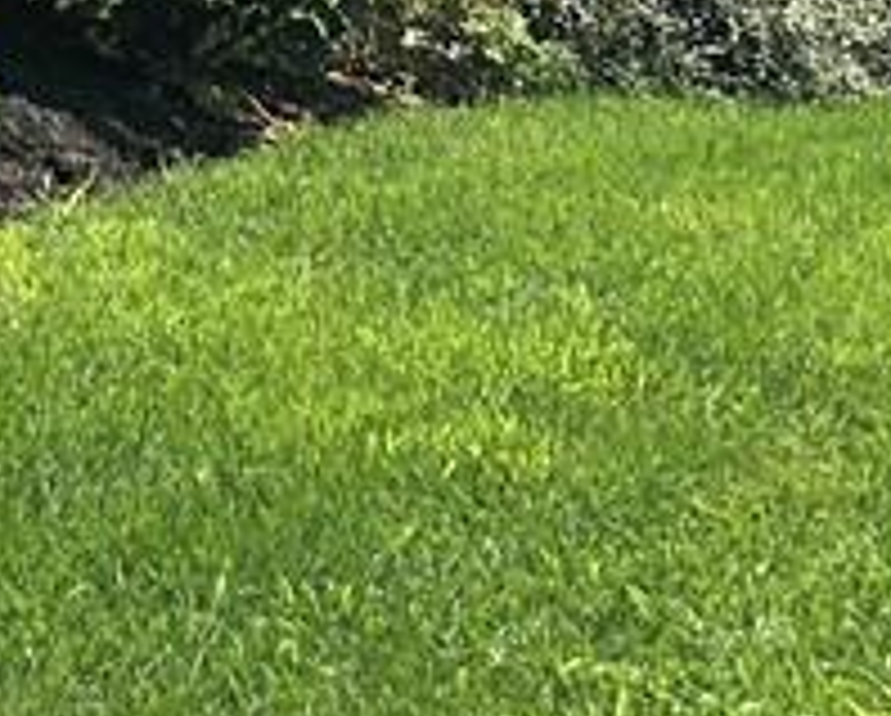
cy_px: -995
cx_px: -122
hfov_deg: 13.3
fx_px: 3724
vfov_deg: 9.7
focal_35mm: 141
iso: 20
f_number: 1.8
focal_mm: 3.99
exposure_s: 1/813
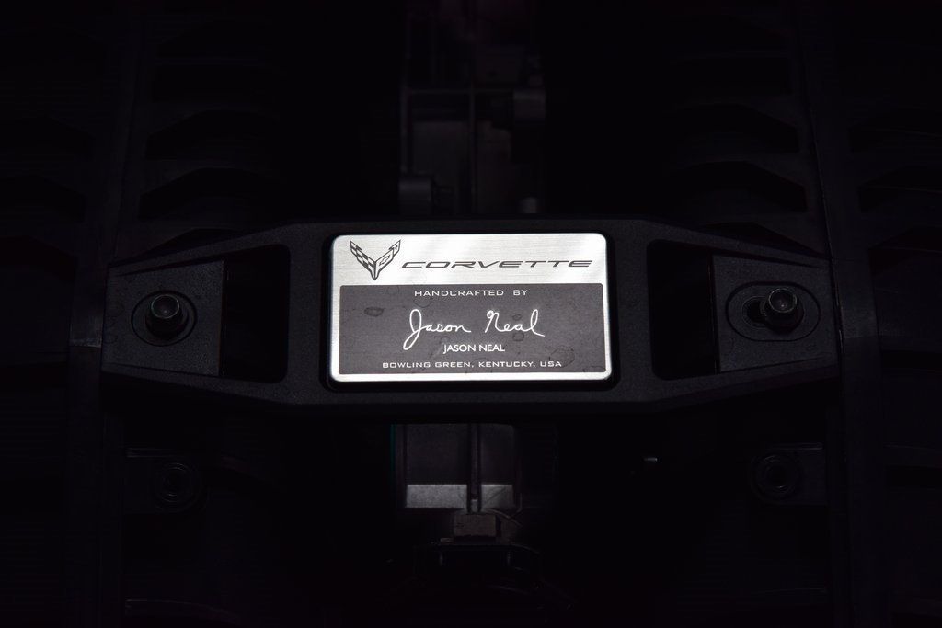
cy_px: 314
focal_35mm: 105
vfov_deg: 13.0
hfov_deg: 19.5
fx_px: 2748
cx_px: 471
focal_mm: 70
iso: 400
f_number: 9
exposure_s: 1/125
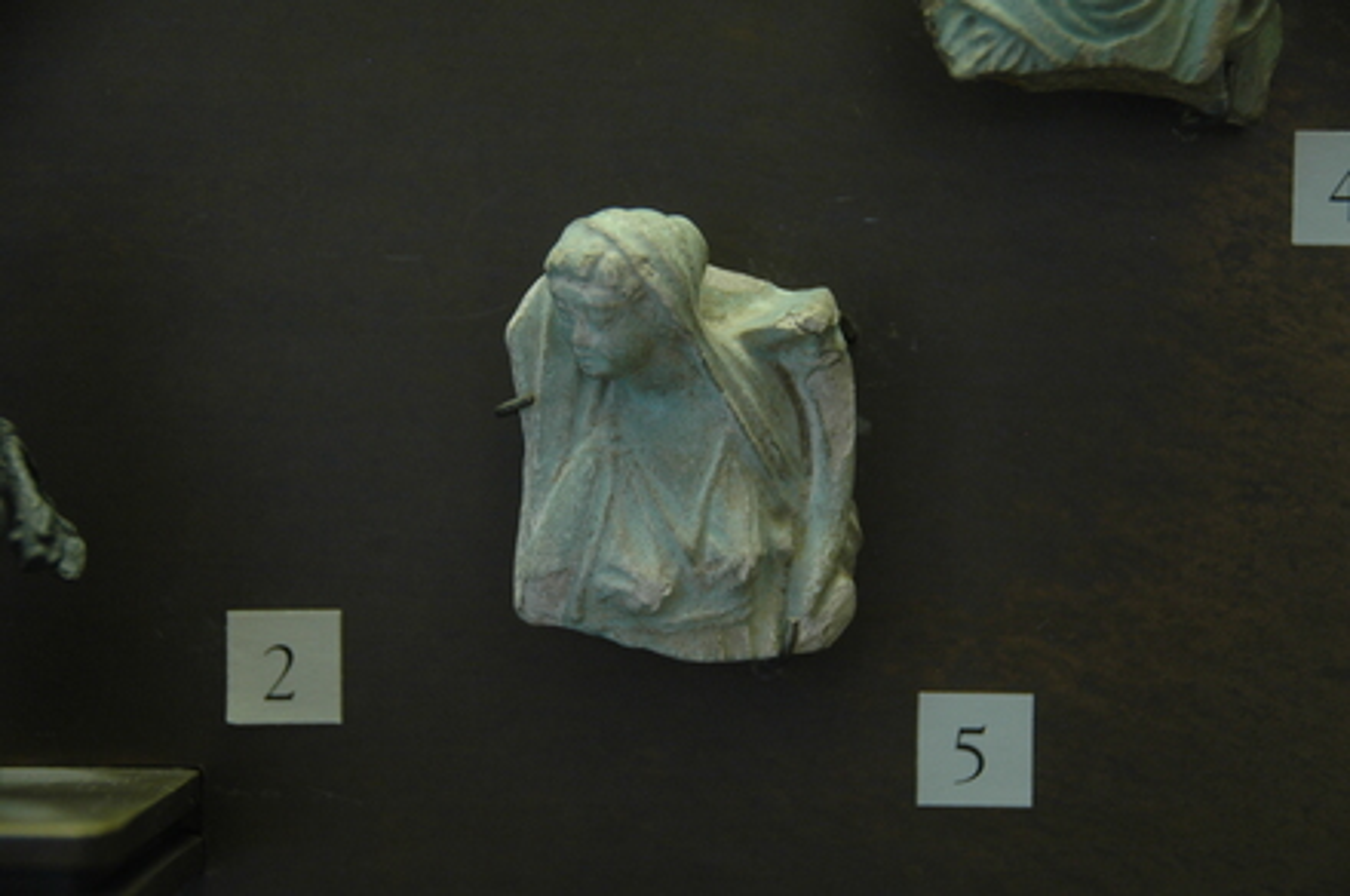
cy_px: 448
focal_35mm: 112
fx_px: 4213
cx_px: 675
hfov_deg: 18.2
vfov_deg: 12.1
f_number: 5.3
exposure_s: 1/5
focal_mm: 75
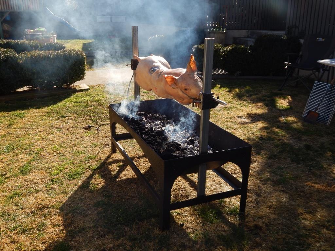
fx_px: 339
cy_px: 126
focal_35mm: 35
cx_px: 168
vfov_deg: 40.7
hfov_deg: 52.6
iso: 125
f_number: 3.3
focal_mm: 6.1
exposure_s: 1/800
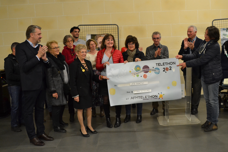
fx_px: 222
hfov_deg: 54.3
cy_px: 68
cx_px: 129
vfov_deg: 37.8
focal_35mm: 35
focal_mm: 20
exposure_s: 1/50
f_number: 3.5
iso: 1600
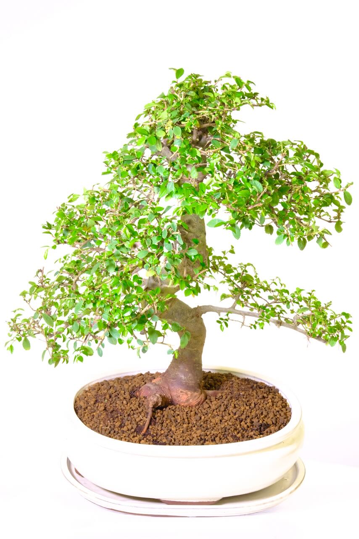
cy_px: 270
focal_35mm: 111
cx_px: 180
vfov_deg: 18.4
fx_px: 1659
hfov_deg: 12.3
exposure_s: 1/10
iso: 4000
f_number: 14
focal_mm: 74.1
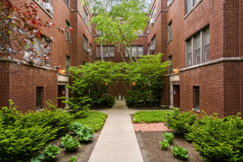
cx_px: 122
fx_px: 162
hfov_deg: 73.7
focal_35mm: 24
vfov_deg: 53.1
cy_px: 81
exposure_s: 1/10
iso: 200
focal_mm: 24
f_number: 8
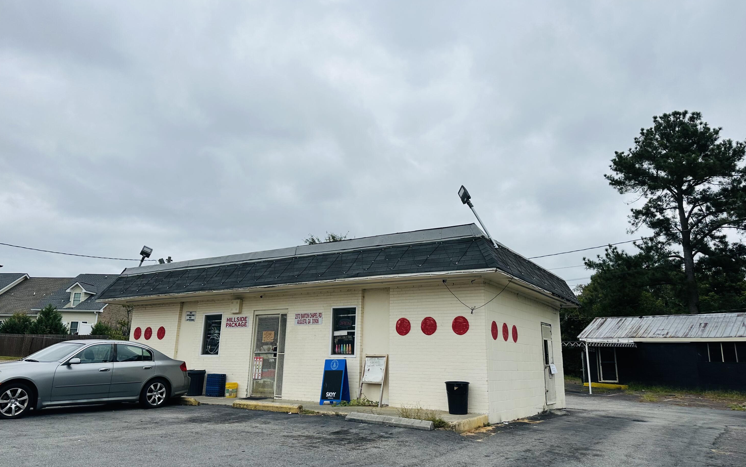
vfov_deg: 47.6
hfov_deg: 70.4
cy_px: 223
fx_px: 529
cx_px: 378
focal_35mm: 26
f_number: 1.78
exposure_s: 1/5848
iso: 80
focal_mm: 6.86
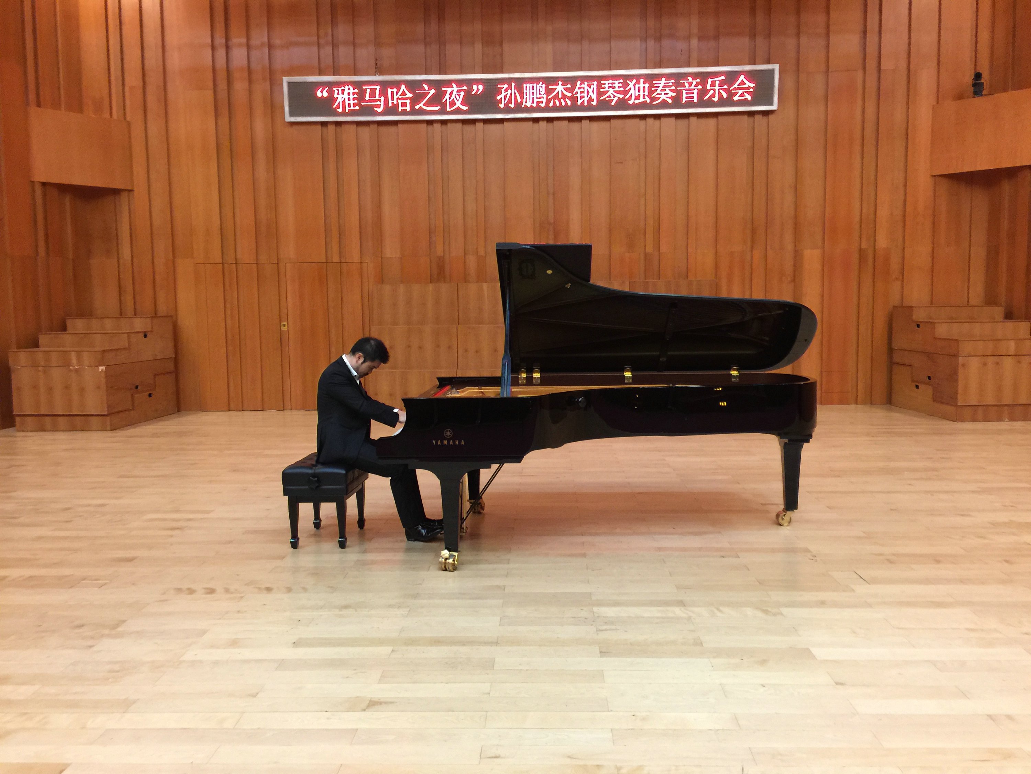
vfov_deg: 48.2
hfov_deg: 61.7
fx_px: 864
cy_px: 387
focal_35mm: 29
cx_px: 516
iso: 64
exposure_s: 1/4
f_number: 2.2
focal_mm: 4.15
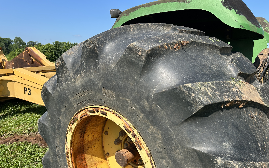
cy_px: 97
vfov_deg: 44.4
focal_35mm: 28
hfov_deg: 66.5
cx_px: 134
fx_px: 205
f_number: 1.5
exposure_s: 1/2571
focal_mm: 5.7
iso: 50
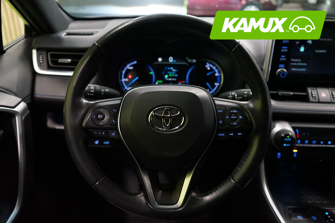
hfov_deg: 63.7
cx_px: 168
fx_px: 270
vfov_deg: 45.0
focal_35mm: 29
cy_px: 112
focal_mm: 29
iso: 5000
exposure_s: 1/50
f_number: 4
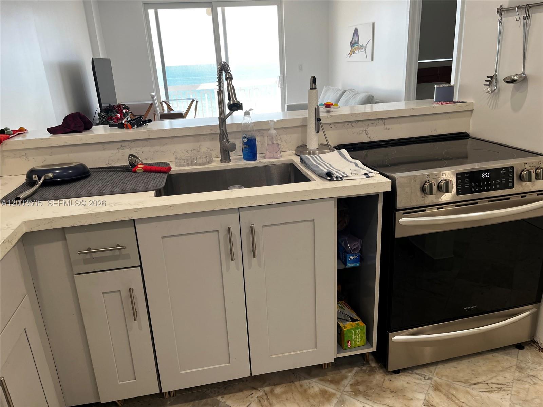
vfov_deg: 53.1
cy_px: 204
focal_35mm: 26
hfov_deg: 67.3
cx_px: 272
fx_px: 408
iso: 64
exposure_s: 1/120
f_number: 1.6
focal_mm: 5.1
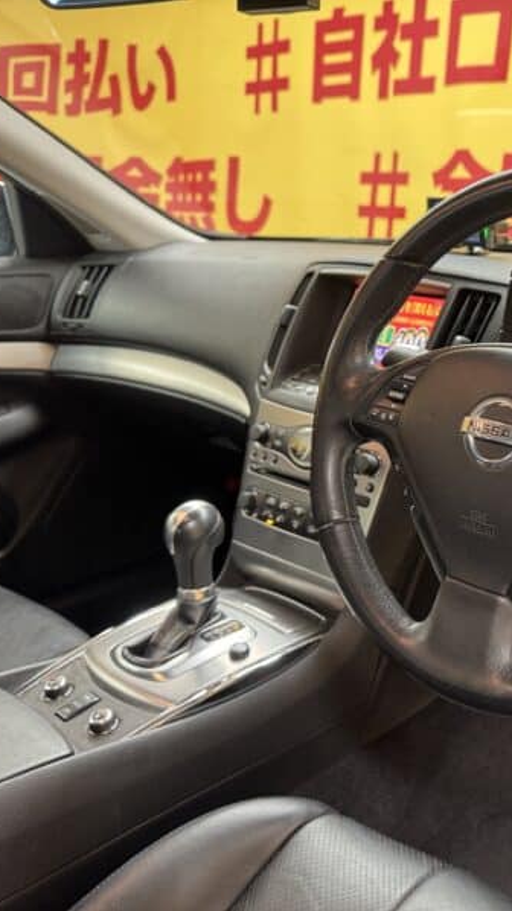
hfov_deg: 31.6
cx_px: 489
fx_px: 845
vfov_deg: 56.6
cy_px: 456
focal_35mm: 35
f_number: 1.78
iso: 250
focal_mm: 6.76
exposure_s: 1/50
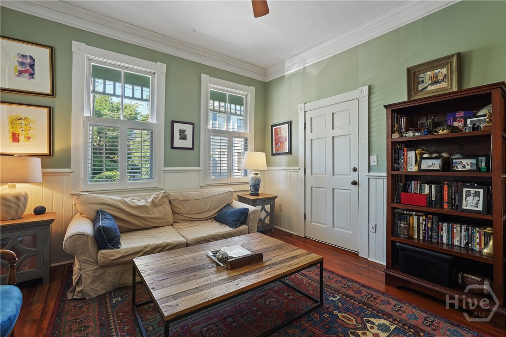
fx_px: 225
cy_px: 168
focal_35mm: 16
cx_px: 253
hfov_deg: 96.7
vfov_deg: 73.7
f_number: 9
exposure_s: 1/2.5
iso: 320
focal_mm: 16
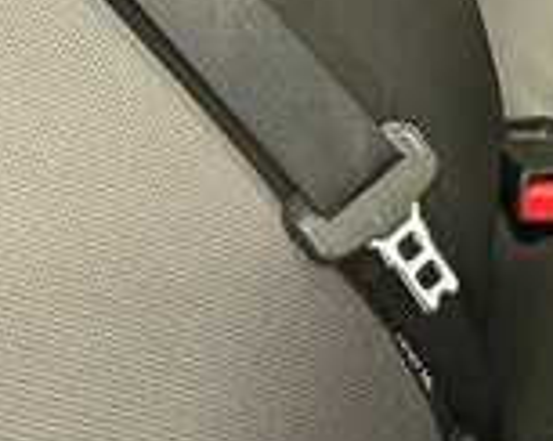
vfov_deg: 10.9
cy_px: -139
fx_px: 2256
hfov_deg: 12.3
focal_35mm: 138
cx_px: 1131
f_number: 1.78
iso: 800
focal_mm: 6.76
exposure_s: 1/33
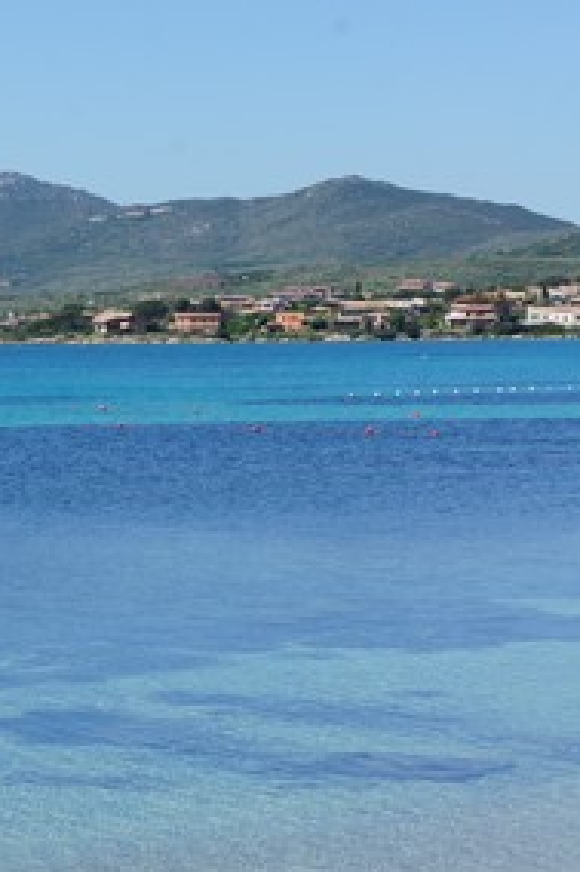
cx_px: -58
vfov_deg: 15.9
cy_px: 421
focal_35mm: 129
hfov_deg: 10.5
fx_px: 3116
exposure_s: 1/250
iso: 200
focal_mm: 53
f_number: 13
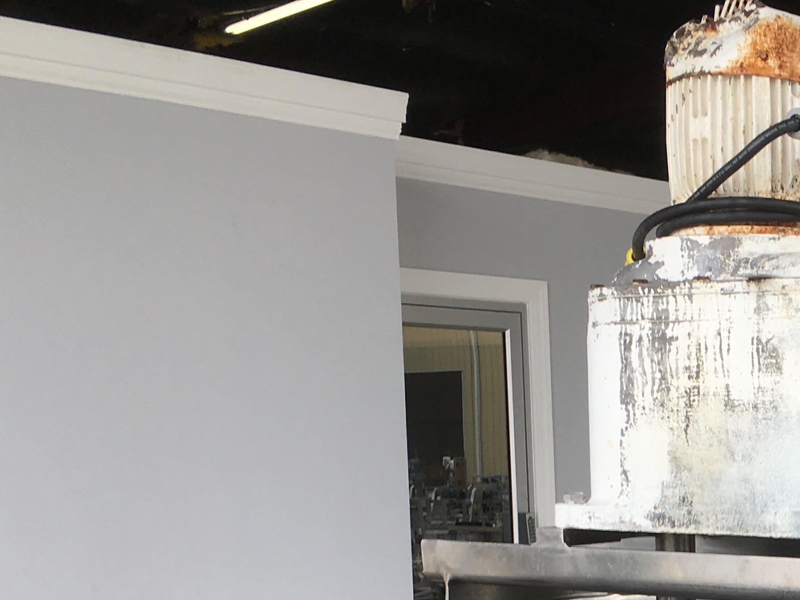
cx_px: 913
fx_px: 1710
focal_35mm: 74
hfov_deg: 24.3
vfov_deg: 19.0
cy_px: 672
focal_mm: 4.15
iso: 25
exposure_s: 1/318
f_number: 2.2
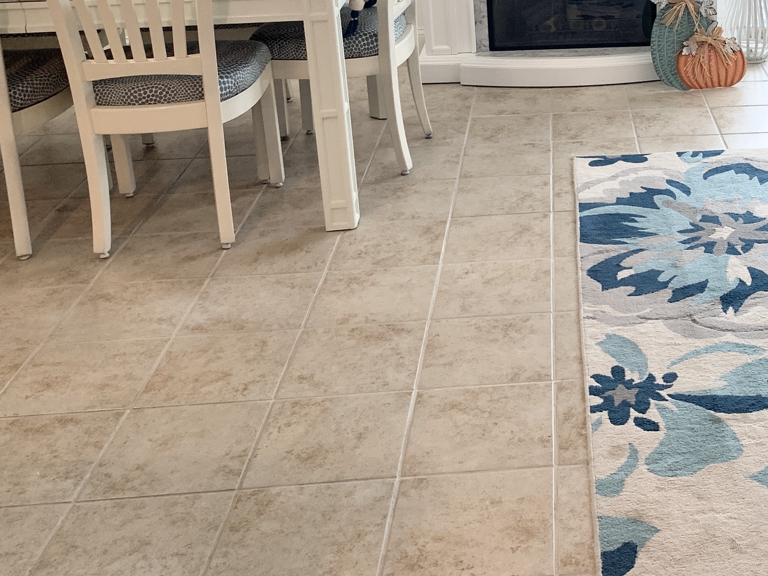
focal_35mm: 50
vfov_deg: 27.9
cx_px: 676
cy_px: 48
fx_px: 1109
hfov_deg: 36.1
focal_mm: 4.25
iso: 80
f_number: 1.8
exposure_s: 1/120
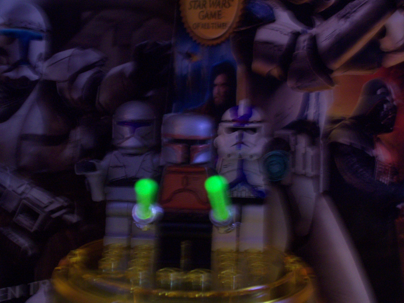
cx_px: 202
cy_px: 152
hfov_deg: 29.8
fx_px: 759
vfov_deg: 22.6
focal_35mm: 65
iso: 160
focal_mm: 10.8
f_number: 3.6
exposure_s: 1/8
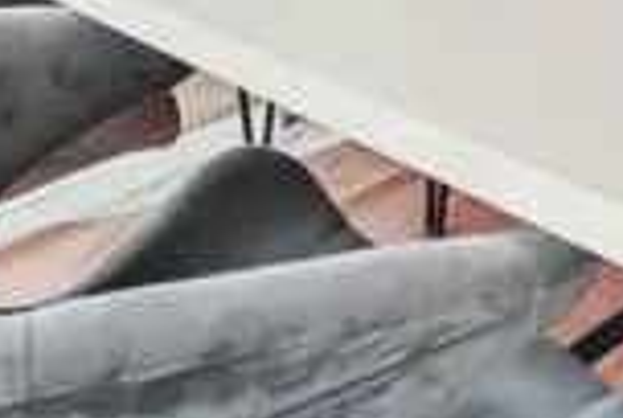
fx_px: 1092
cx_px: 848
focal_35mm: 63
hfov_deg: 26.2
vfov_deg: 17.1
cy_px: -373
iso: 200
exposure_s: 1/20
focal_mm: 16
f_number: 9
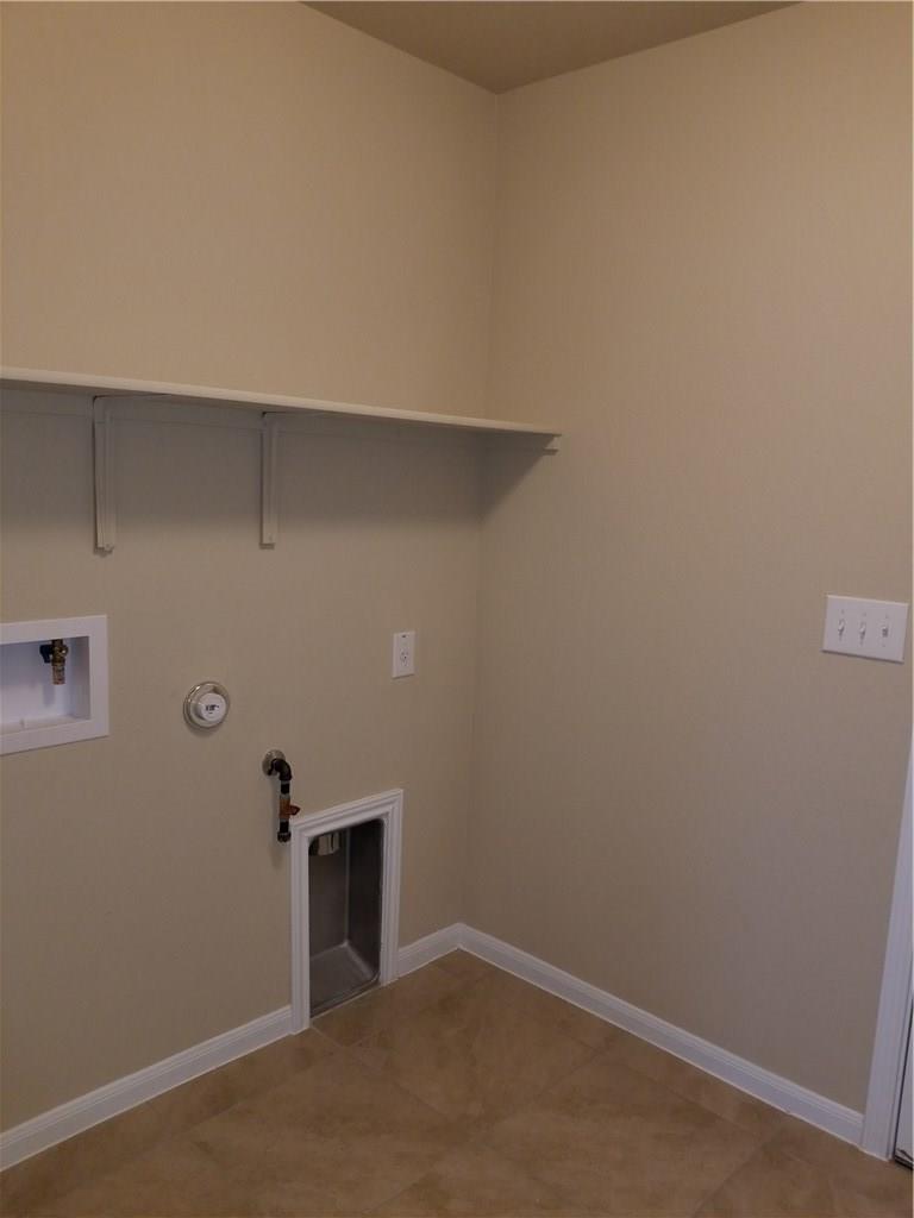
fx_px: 915
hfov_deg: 53.1
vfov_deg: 67.3
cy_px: 609
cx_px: 457
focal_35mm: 26
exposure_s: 1/40
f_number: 1.7
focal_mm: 4.25
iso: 100
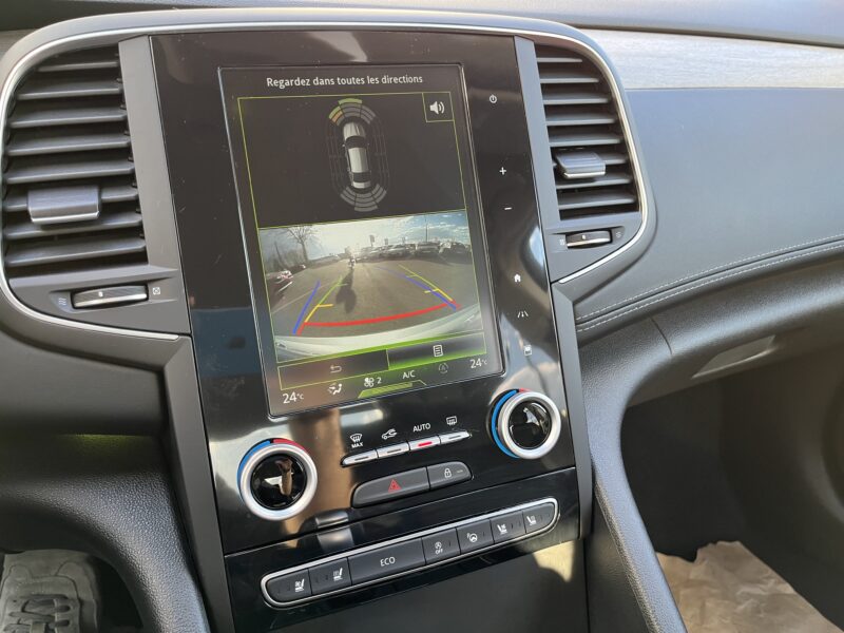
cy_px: 316
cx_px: 422
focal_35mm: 26
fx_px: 634
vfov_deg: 53.1
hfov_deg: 67.3
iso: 125
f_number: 1.6
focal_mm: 5.1
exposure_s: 1/91
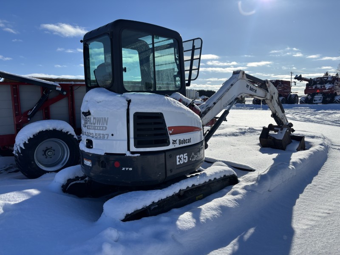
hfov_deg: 67.3
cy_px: 128
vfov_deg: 53.1
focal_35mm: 26
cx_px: 170
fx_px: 255
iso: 50
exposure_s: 1/8333
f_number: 1.6
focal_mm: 5.96
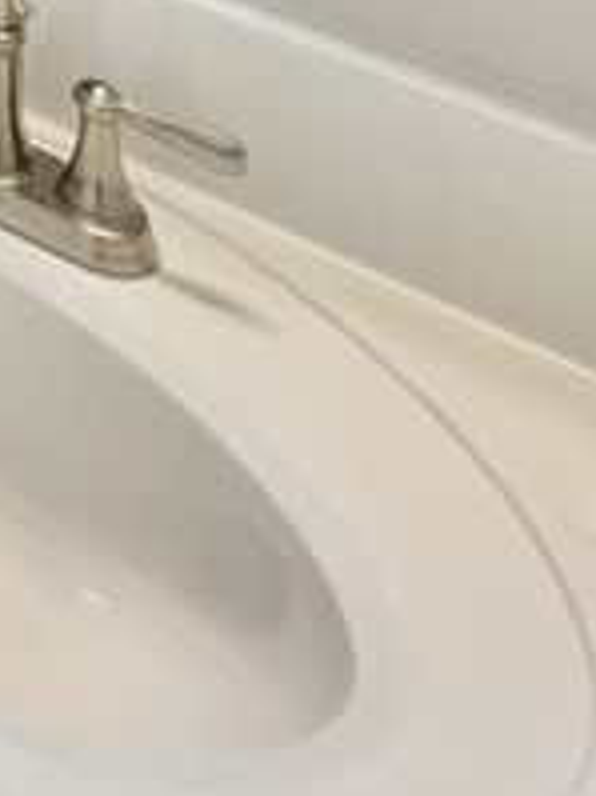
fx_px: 1540
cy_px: -916
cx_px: -872
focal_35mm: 67
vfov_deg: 17.3
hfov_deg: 14.1
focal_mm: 1.57
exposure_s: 1/60
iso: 160
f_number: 1.8
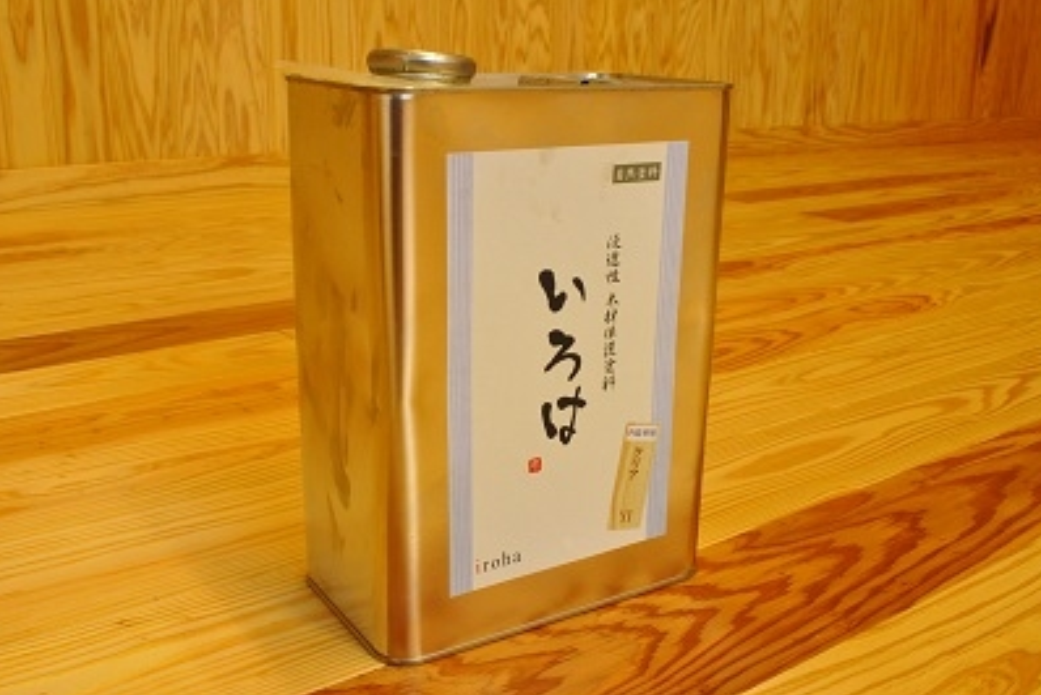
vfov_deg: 36.0
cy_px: 345
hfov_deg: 51.9
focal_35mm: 37
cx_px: 528
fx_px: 1071
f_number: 4
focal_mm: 24
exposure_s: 1/25
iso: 1600
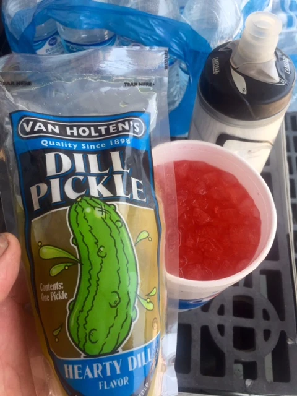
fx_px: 332
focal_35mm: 29
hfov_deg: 48.2
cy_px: 198
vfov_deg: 61.7
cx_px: 148
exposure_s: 1/329
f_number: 2.2
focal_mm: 4.15
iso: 32
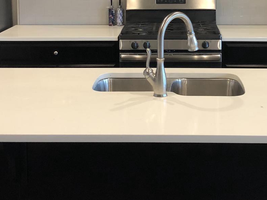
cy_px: 9
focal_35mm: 73
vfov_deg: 19.7
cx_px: 178
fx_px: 563
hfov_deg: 26.5
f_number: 1.8
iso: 50
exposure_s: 1/15
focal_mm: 3.99
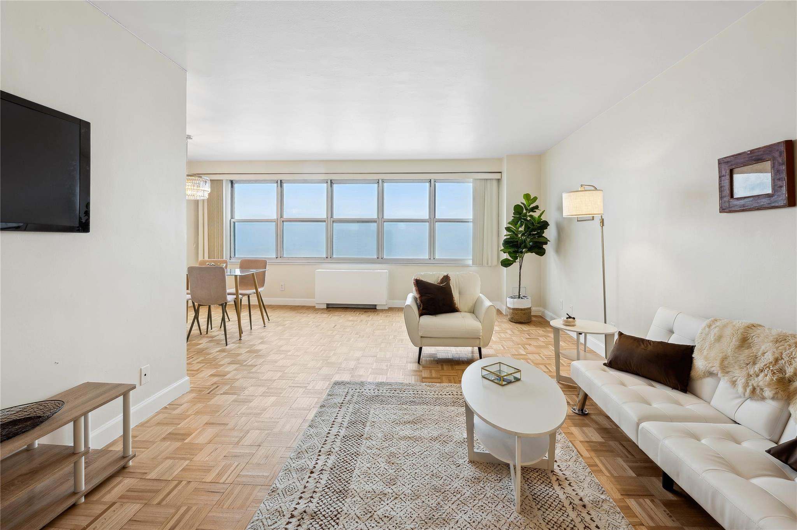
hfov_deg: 104.3
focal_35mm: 14
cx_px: 398
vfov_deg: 81.1
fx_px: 310
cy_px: 265
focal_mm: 14
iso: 200
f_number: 11
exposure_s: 1/8
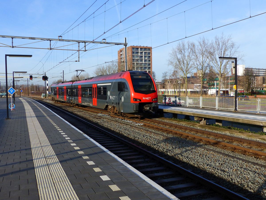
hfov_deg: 51.4
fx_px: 277
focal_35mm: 36
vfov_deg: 39.7
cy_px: 100
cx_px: 133
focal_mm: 6.4
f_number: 4
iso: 100
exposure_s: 1/640
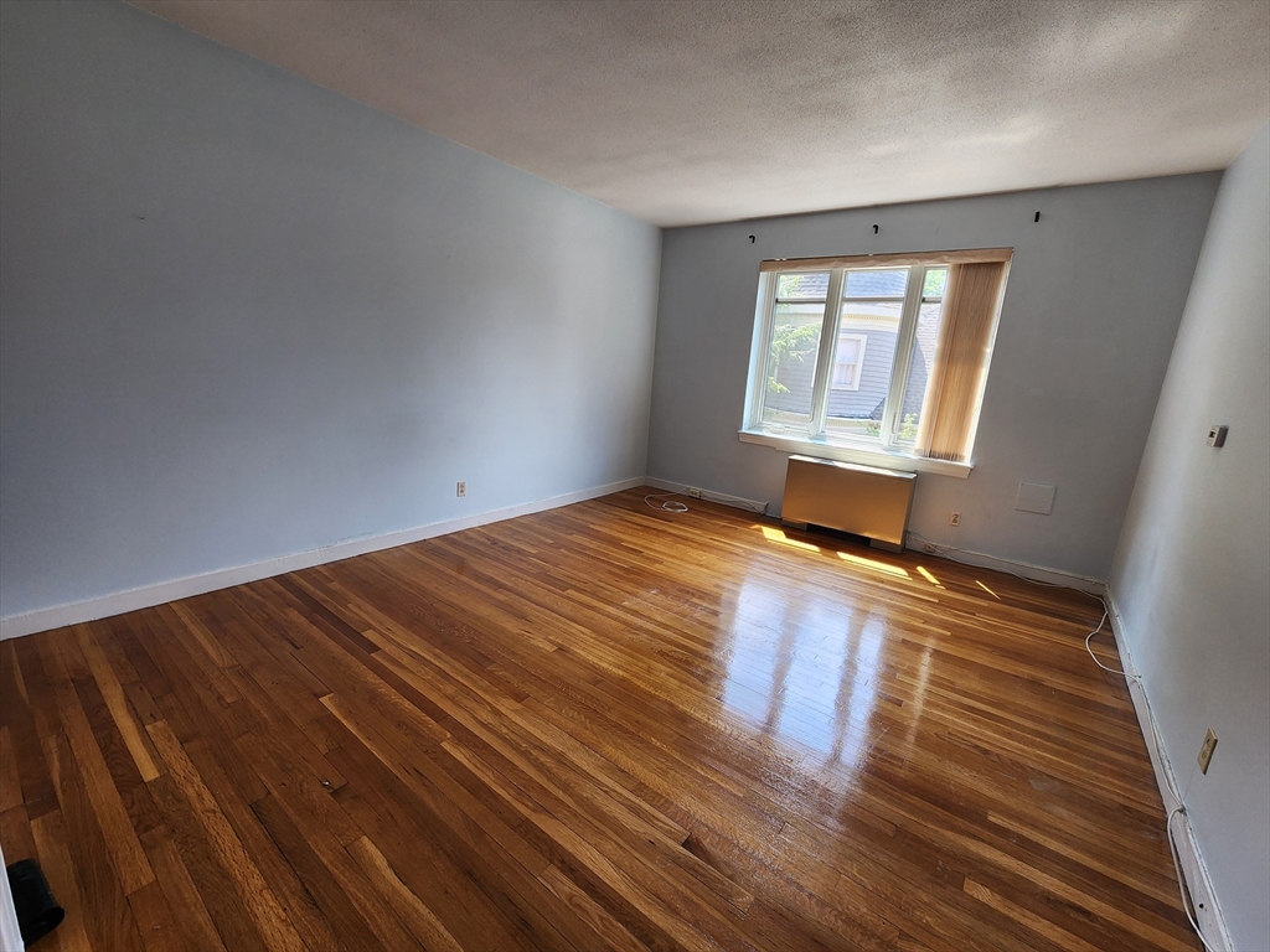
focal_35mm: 13
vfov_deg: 89.9
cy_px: 476
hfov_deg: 106.2
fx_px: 477
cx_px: 635
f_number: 2.2
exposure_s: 1/60
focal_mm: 2.2
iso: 50
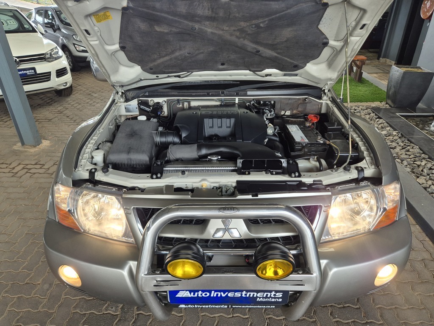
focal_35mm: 23
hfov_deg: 73.9
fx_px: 288
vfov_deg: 58.9
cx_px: 217
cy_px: 163
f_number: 1.8
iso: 100
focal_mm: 5.4
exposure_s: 1/180
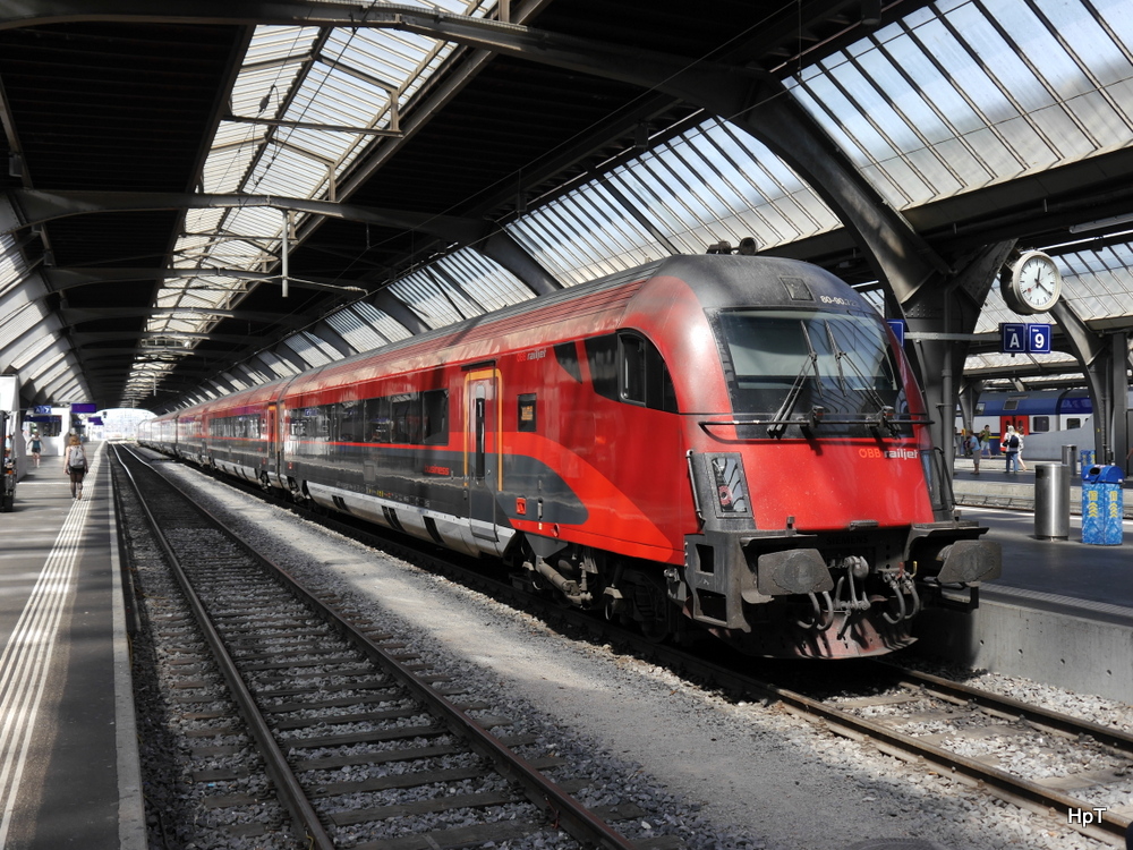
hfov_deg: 51.4
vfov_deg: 39.7
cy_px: 425
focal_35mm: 36
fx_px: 1178
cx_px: 566
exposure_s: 1/200
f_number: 5
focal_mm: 18
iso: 160
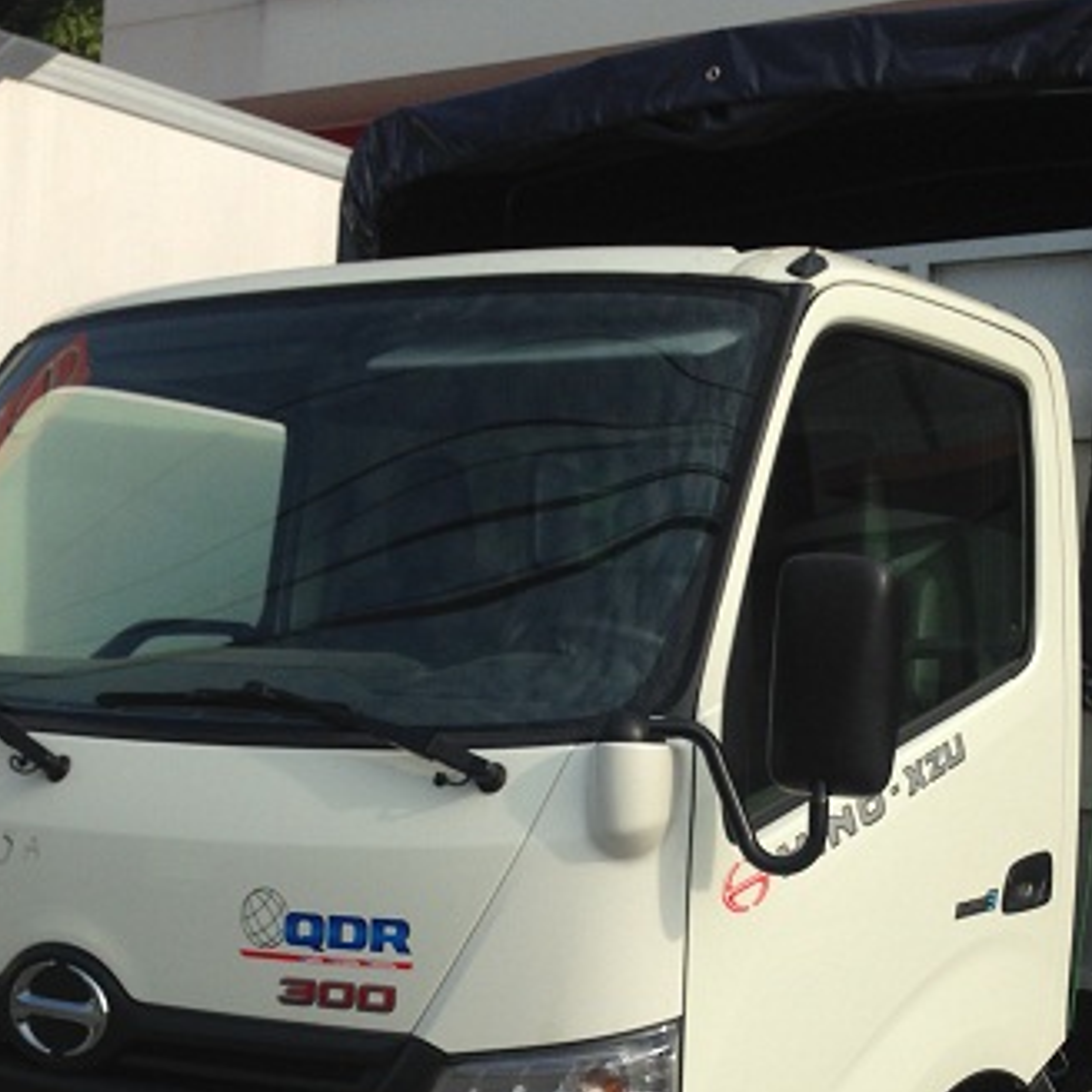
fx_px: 2034
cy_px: 776
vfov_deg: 29.7
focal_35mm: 57
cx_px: 766
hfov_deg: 29.7
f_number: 2.4
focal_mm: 4.12
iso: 50
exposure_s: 1/1938
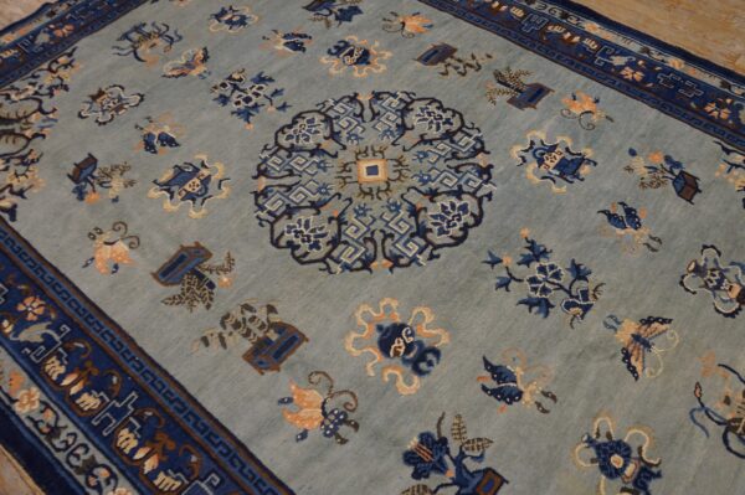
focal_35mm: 27
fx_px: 558
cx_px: 372
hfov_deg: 67.4
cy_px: 248
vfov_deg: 47.9
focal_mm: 18
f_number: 4
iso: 640
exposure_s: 1/60
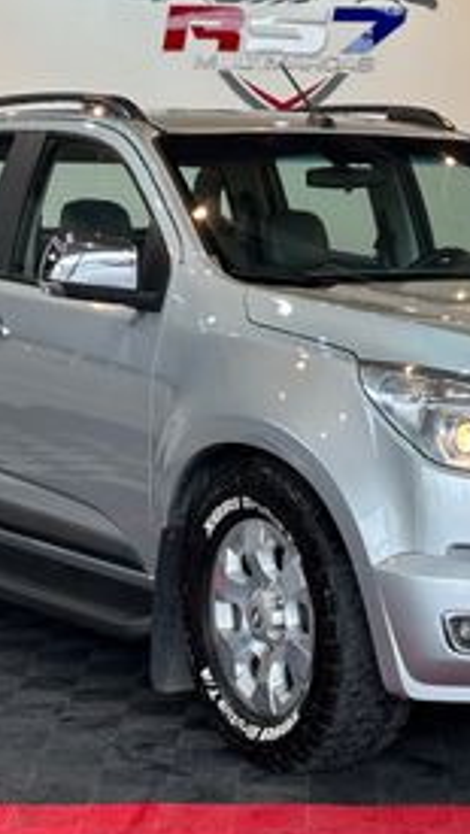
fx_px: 2146
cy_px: 364
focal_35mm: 97
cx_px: 321
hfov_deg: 12.5
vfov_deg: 22.0
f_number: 1.6
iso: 25
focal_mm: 5.96
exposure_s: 1/120
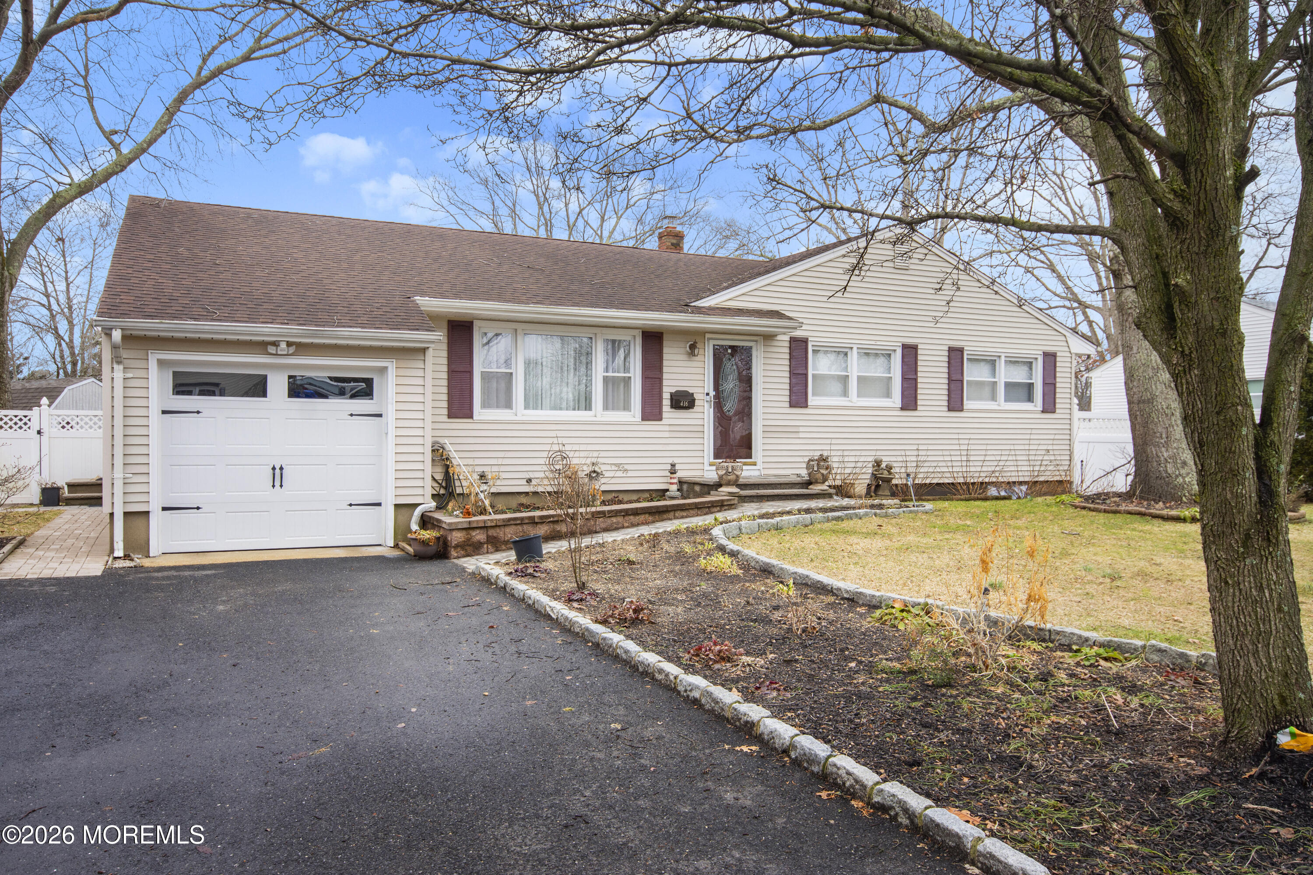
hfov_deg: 73.7
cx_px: 656
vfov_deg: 53.1
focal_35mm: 24
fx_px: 875
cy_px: 438
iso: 250
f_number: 8
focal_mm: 16
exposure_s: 1/125
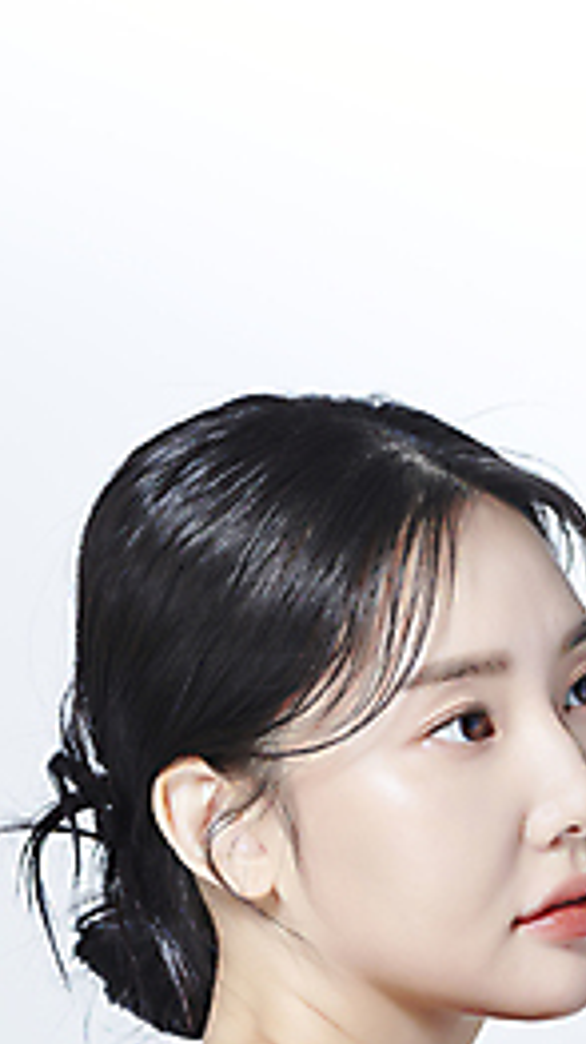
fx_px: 4650
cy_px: 642
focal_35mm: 168
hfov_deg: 7.2
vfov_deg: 12.8
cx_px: 309
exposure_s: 1/125
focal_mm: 105
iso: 64
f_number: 13
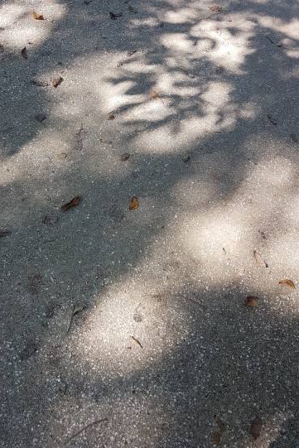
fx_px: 349
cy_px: 219
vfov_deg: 65.5
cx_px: 142
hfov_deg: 46.4
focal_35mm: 28
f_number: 1.7
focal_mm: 4.2
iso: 40
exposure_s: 1/225
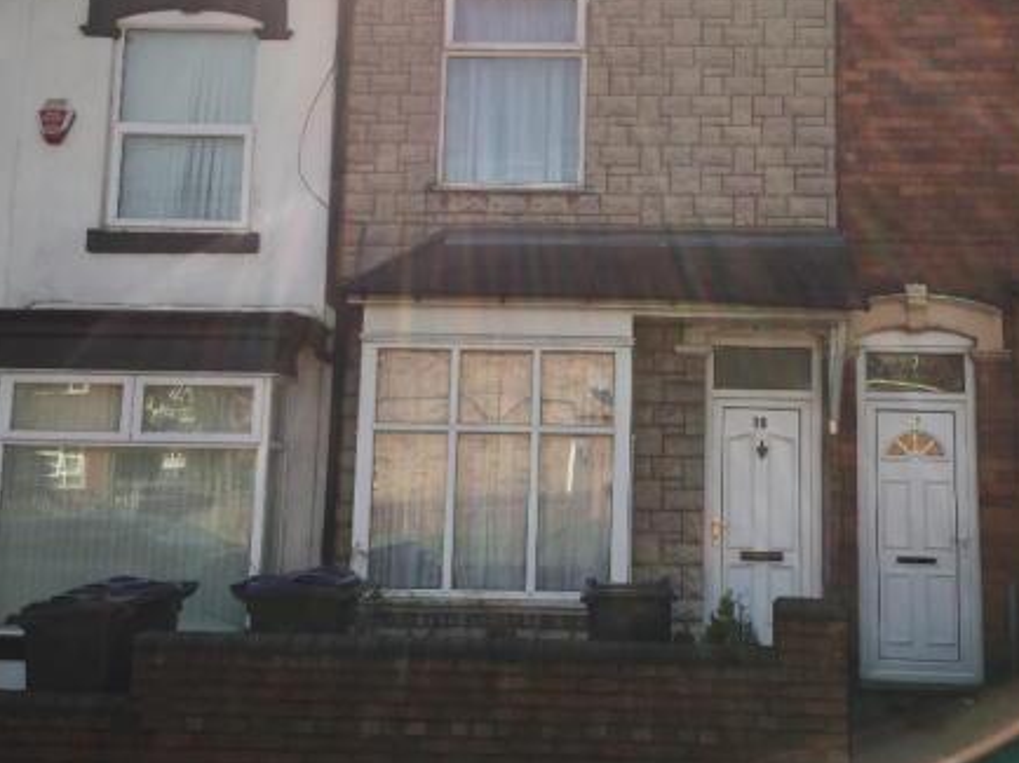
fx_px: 1147
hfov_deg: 47.6
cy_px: 309
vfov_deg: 36.7
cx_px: 607
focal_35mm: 39
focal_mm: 4.15
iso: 32
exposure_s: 1/1014
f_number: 2.2
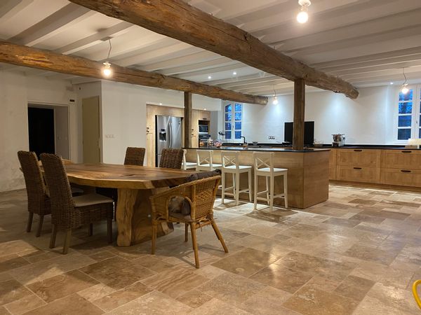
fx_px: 316
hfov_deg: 67.3
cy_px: 158
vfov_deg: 53.1
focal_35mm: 26
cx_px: 210
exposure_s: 1/50
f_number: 1.8
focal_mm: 4.25
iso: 320
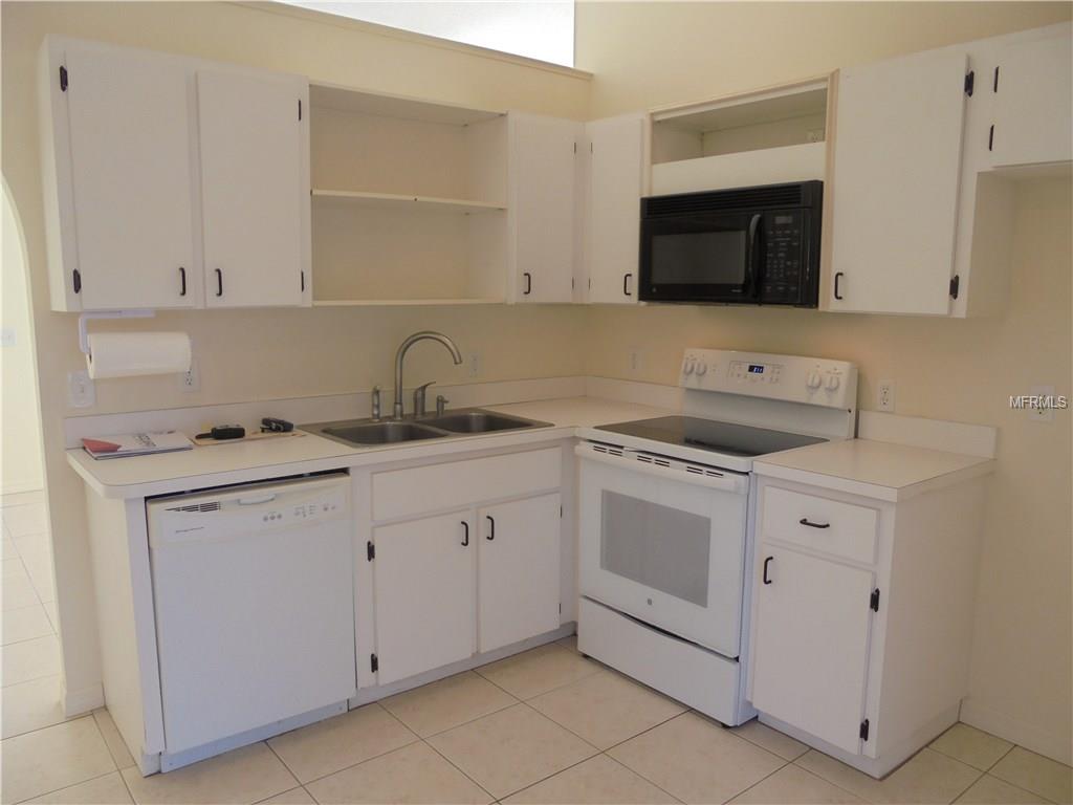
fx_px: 806
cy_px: 402
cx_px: 536
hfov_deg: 67.3
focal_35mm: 26
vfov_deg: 53.1
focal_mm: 4.6
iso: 100
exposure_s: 1/30
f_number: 3.5
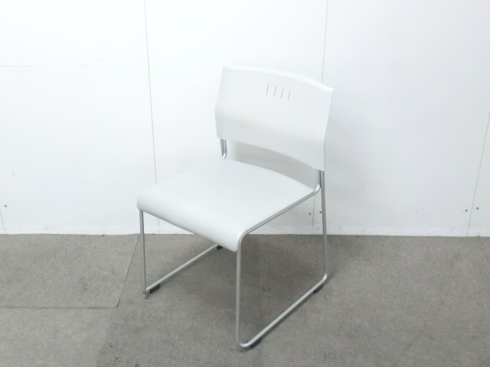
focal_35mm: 45
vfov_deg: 32.2
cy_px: 184
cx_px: 245
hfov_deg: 42.1
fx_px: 637
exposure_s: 1/40
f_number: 4.3
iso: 800
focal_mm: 8.2
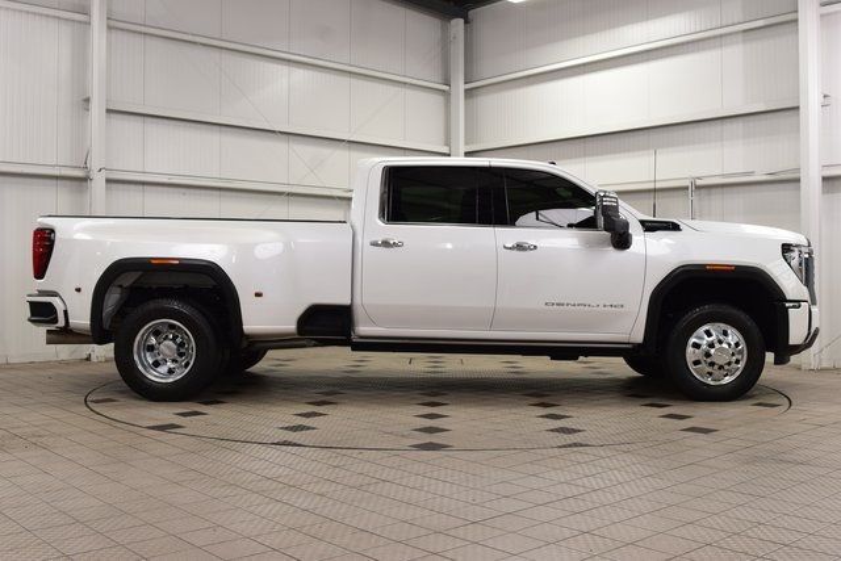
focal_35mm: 36
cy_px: 280
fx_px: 841
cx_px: 420
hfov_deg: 53.1
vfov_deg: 36.9
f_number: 7.1
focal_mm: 24
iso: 450
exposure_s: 1/30
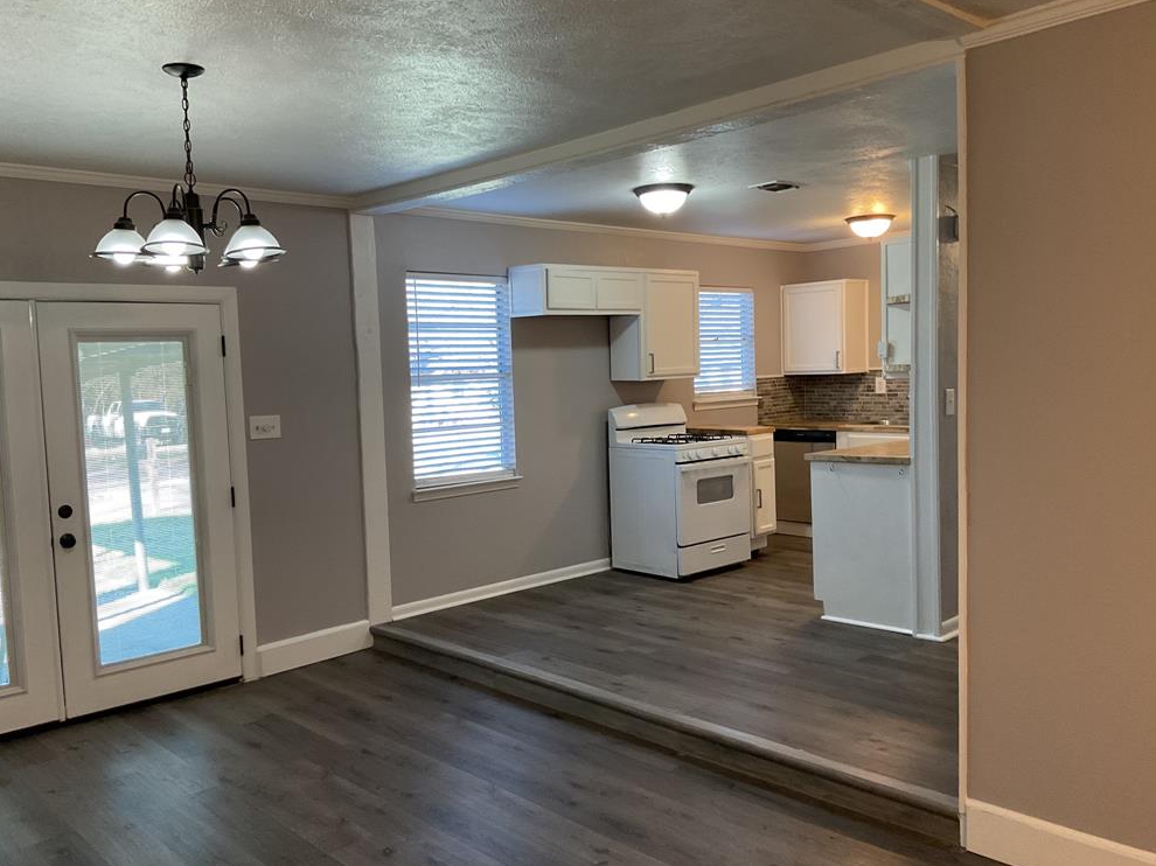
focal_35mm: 30
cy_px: 442
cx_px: 571
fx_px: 1002
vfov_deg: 46.8
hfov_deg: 60.0
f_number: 1.8
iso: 125
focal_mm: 3
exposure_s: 1/60
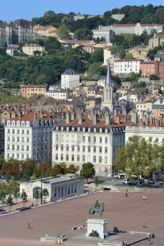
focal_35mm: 150
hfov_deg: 9.1
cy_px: 126
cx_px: 86
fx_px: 1026
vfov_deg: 13.7
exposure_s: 1/200
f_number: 14
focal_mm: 135
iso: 100
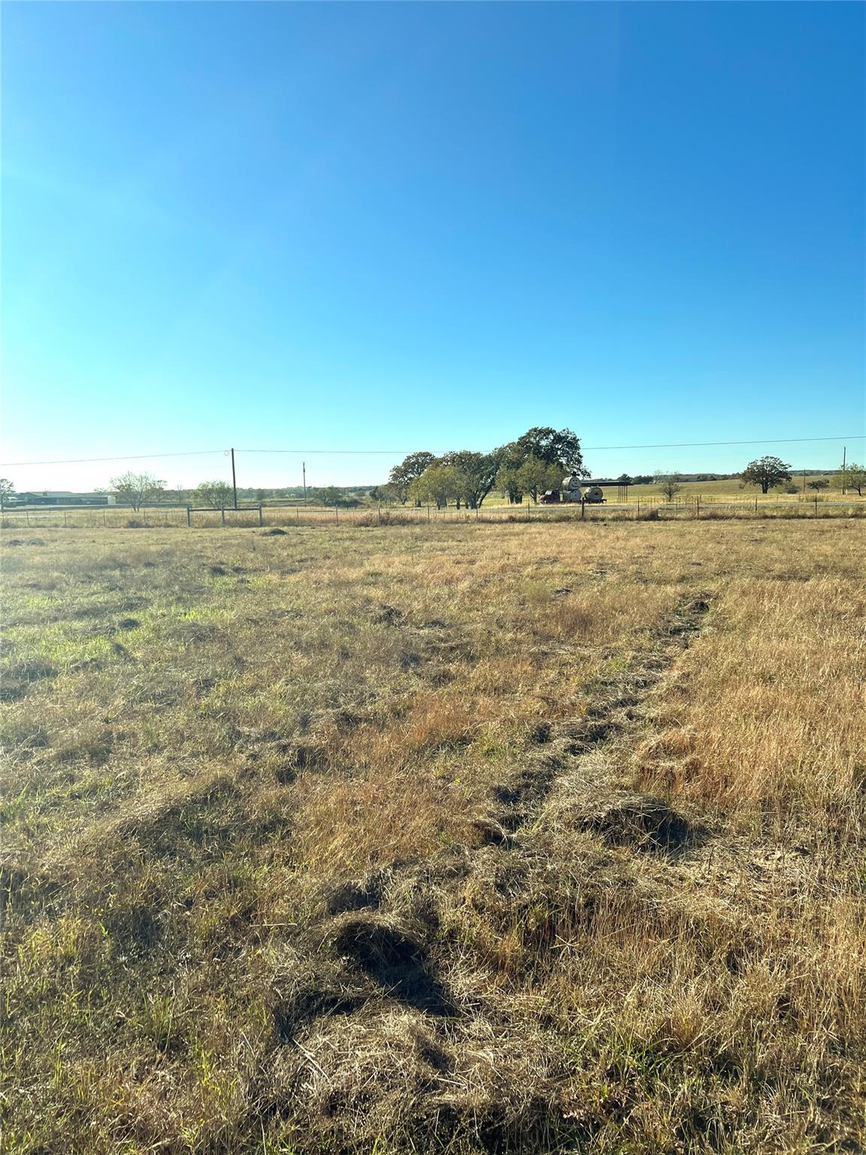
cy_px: 578
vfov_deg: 67.3
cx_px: 433
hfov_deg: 53.1
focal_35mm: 26
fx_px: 867
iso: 50
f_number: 1.5
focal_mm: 5.7
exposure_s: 1/5076
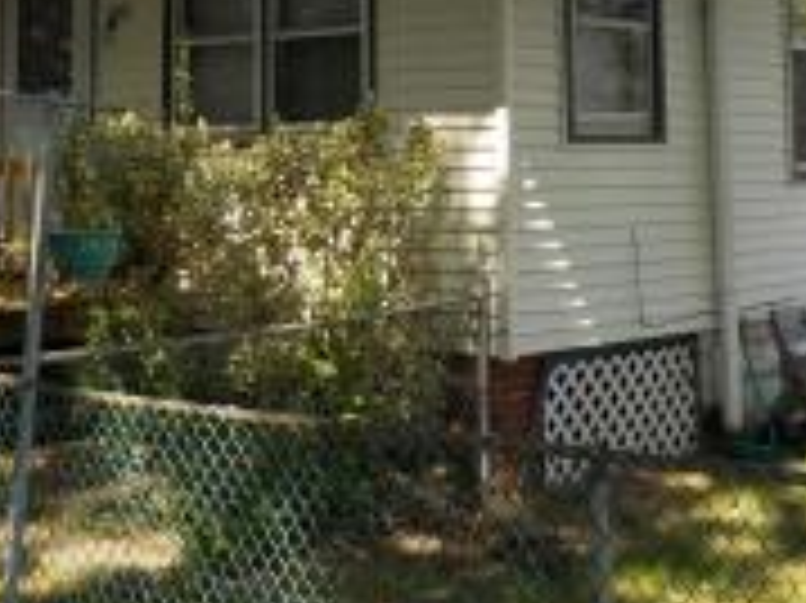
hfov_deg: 29.0
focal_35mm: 67
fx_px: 1559
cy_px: -9
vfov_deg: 21.1
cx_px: 410
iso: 125
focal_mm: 4.1
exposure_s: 1/320
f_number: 3.3
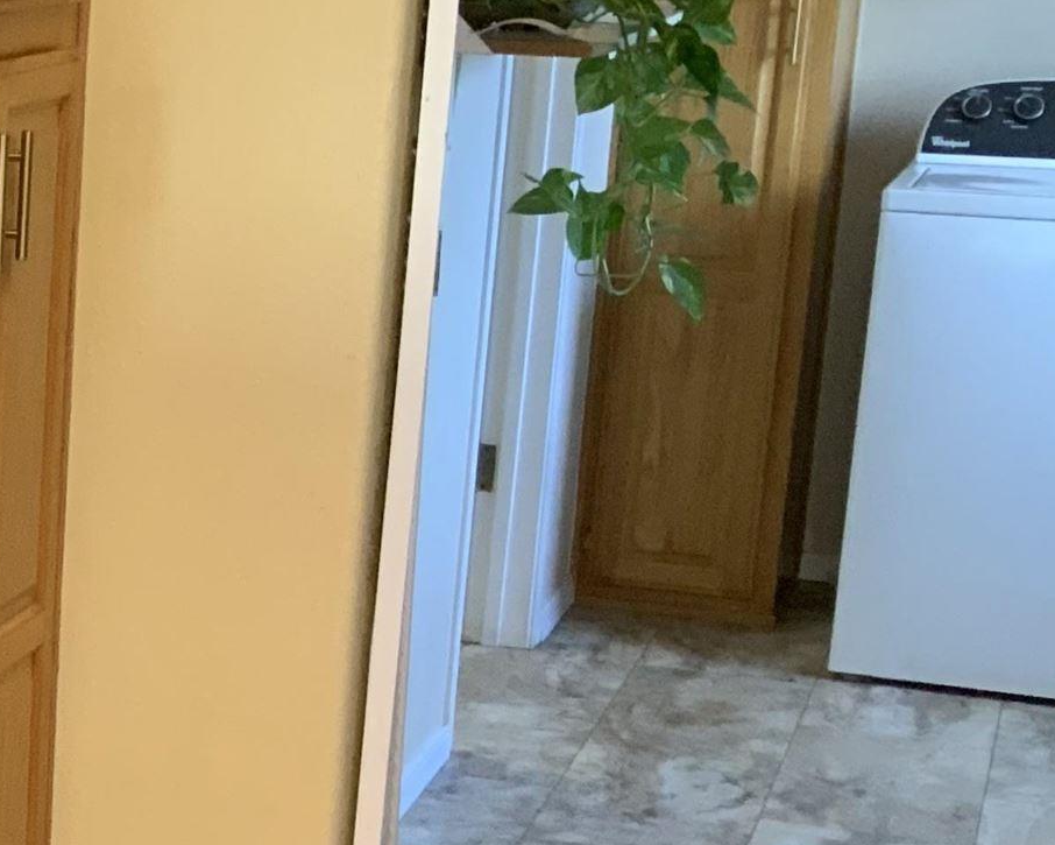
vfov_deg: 16.0
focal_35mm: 96
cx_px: -704
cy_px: 576
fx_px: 2998
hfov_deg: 17.2
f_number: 1.8
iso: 160
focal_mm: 3
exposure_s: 1/60
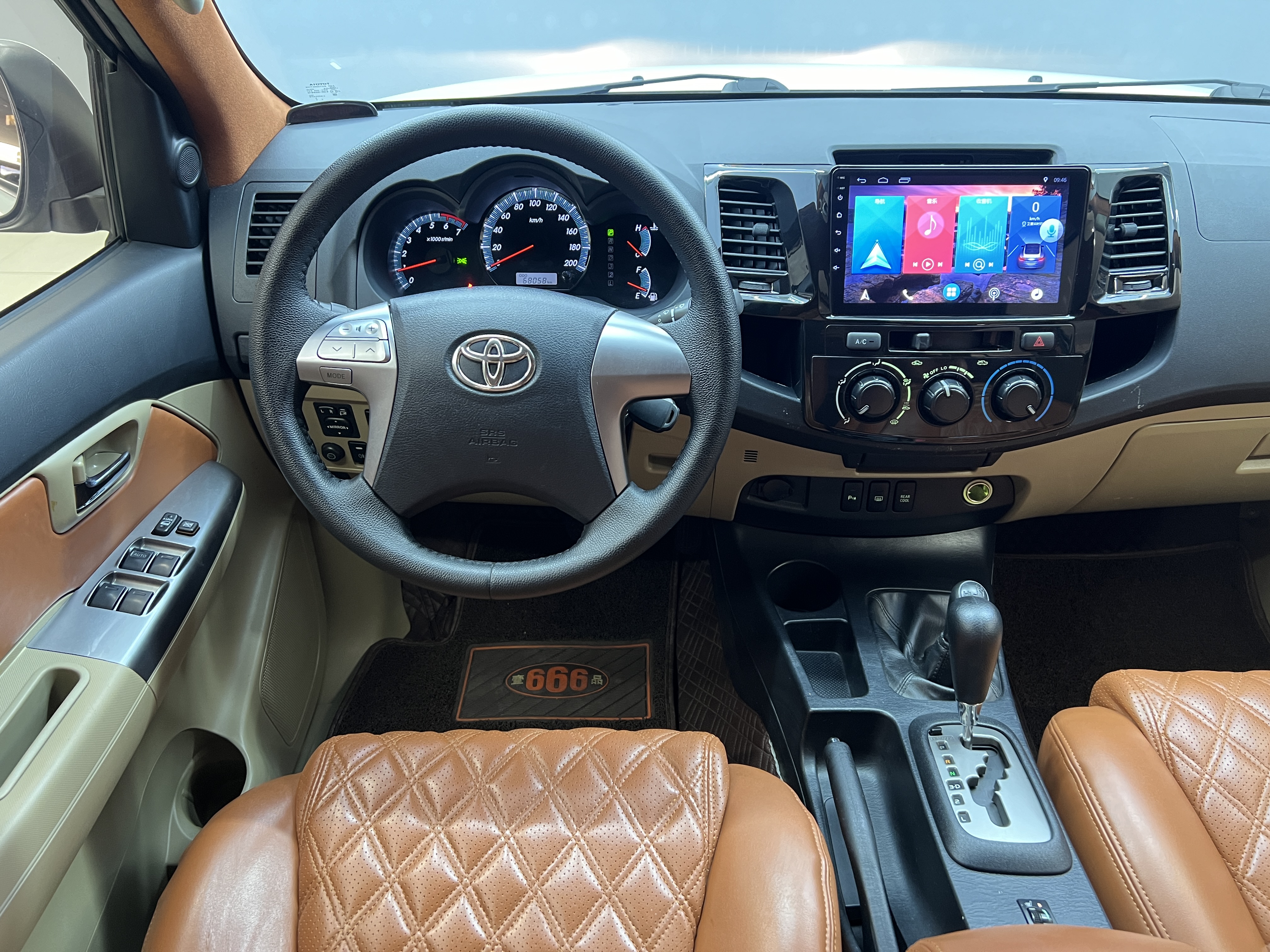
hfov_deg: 67.3
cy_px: 476
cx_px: 635
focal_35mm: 26
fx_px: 954
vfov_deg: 53.1
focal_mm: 5.7
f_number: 1.5
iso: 400
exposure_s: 1/50
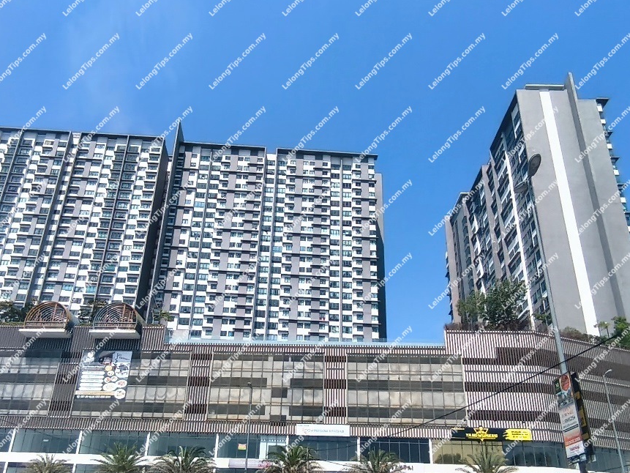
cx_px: 276
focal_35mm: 21
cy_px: 282
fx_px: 382
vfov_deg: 62.9
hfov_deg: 78.6
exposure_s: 1/912
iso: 50
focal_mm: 1.65
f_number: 2.2
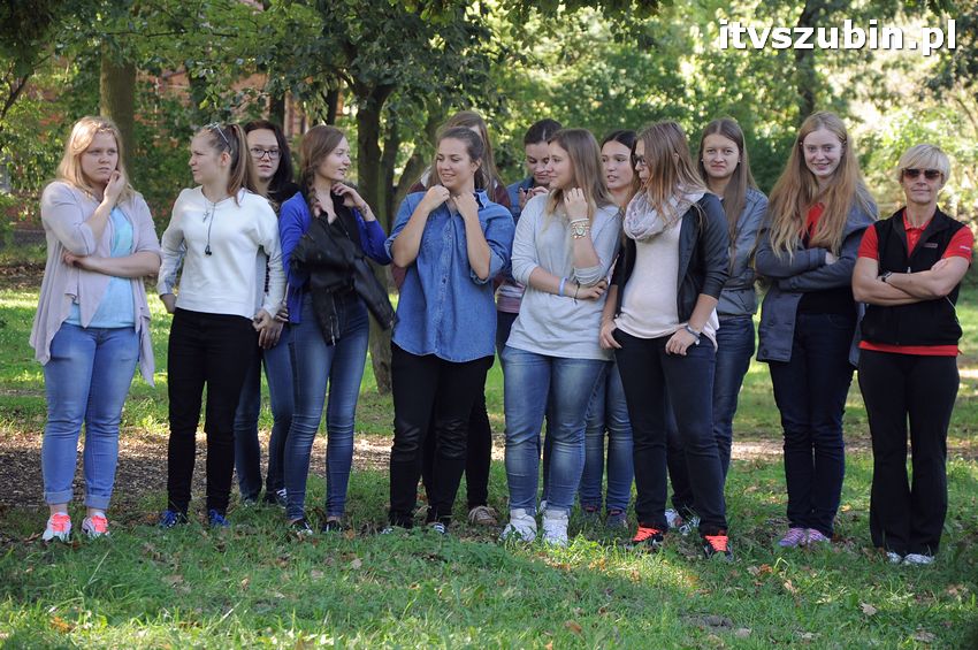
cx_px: 489
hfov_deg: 13.1
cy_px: 325
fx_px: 4275
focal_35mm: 158
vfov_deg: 8.7
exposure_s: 1/60
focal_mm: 105
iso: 400
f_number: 5.6
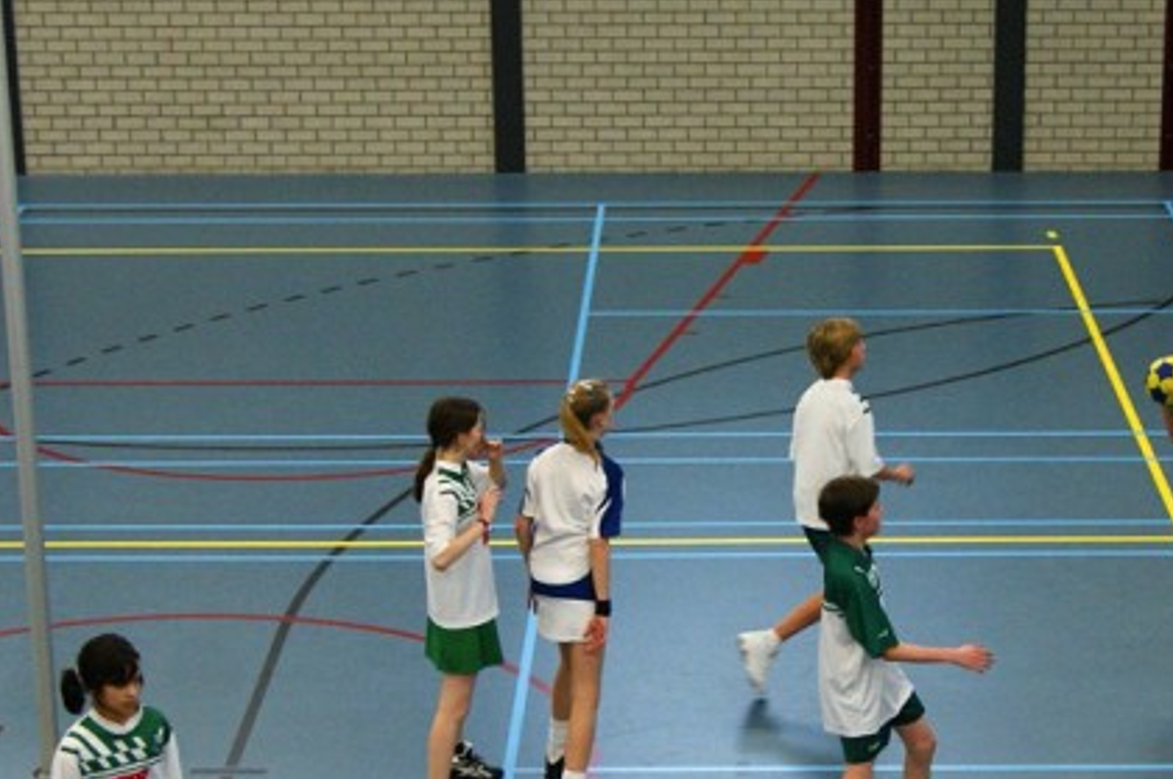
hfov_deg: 25.3
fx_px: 2571
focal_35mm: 79
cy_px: 531
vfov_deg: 17.2
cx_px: 902
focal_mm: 28
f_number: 5.6
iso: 800
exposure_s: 1/100
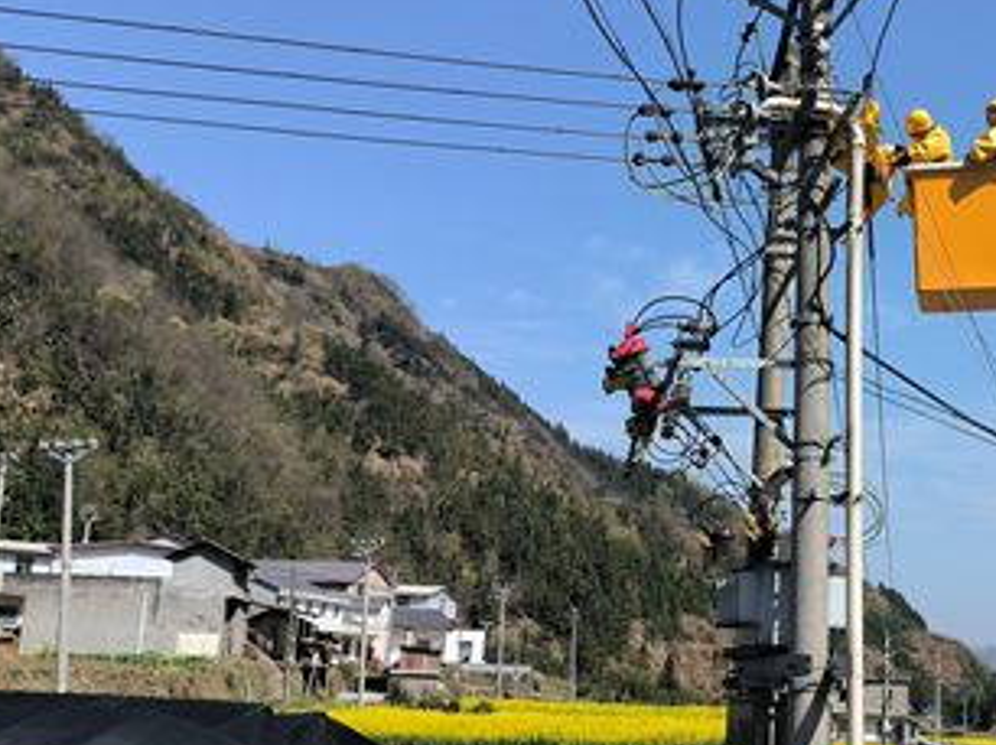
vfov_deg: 27.4
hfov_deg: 34.3
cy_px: 433
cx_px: 892
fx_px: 1524
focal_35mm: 53
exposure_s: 1/1404
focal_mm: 5.52
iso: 102
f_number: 1.9
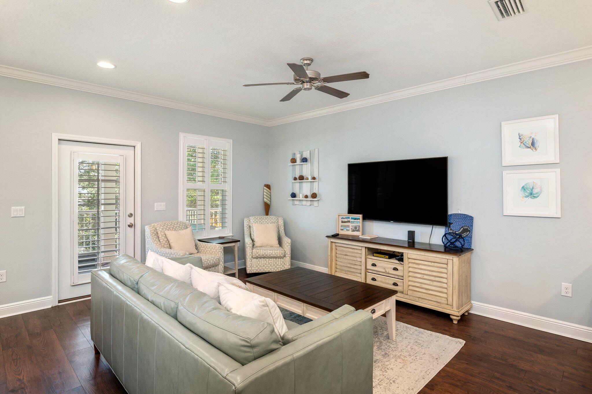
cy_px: 197
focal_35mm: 18
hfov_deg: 88.5
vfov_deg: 65.9
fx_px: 304
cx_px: 296
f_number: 9
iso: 500
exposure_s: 1/8
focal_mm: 18.5
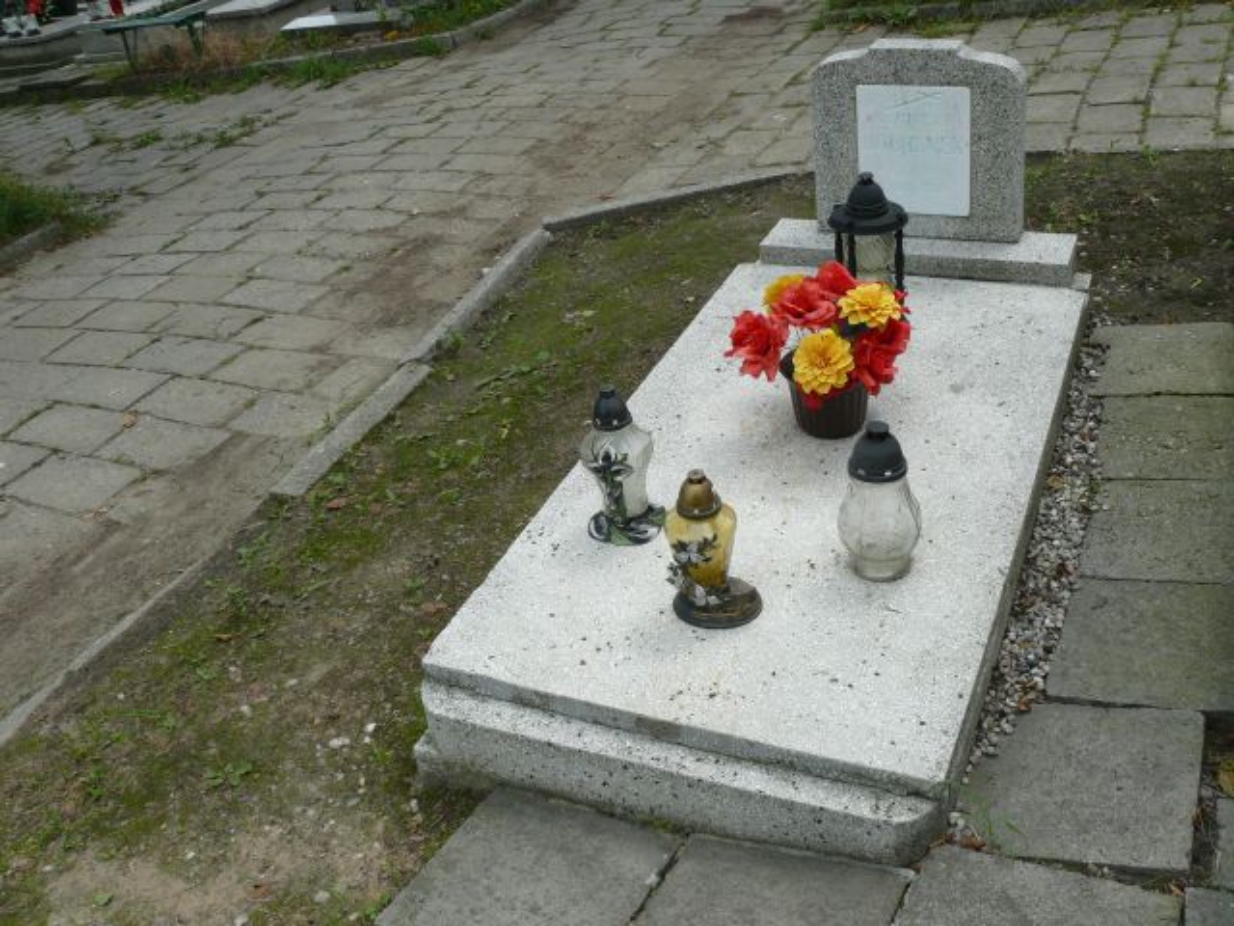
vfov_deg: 40.7
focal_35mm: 35
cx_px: 617
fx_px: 1248
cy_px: 463
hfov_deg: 52.6
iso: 100
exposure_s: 1/320
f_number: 5.6
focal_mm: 7.4
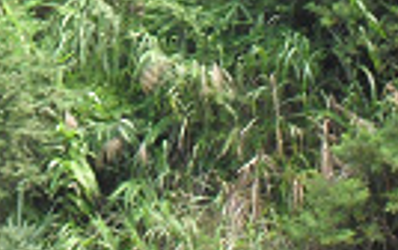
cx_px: -202
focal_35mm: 415
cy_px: -135
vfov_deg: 3.2
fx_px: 4505
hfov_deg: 5.0
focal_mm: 18.9
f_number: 5.8
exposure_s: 1/90
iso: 100
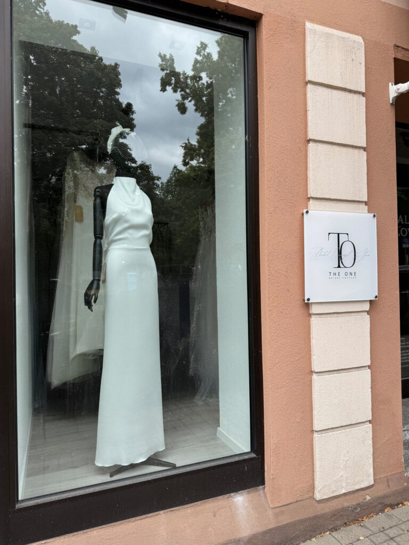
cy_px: 272
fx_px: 378
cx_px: 204
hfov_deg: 56.8
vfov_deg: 71.6
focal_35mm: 24
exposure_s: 1/1172
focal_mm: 6.76
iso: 80
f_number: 1.78
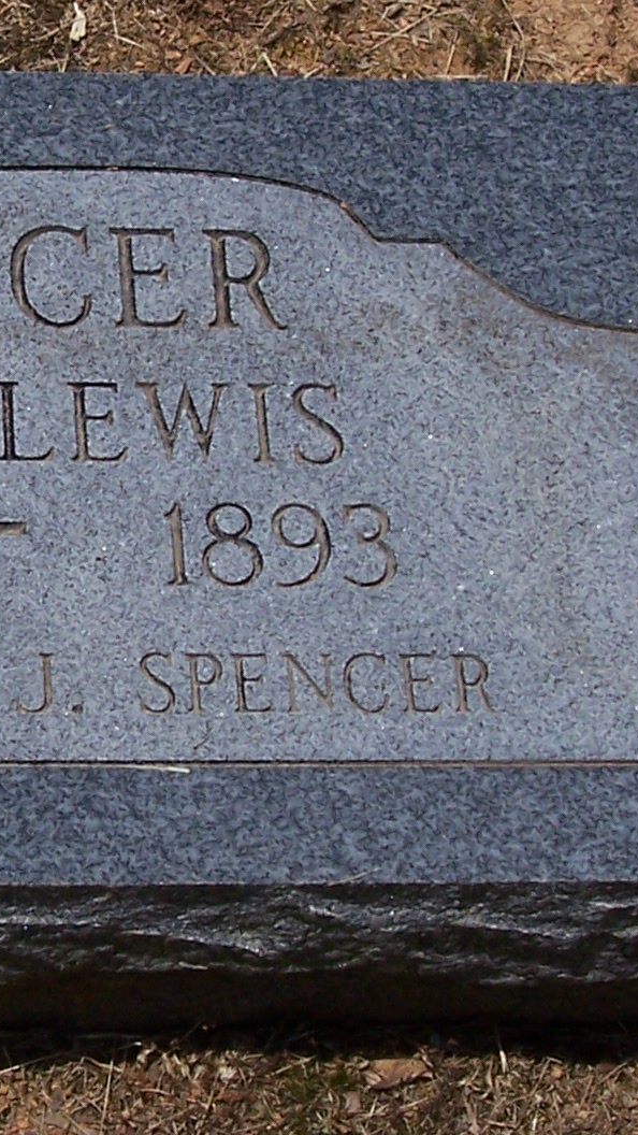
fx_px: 3789
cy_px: 439
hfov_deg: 9.5
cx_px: -77
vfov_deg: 17.0
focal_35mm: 126
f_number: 6.7
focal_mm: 8.6
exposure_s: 1/1000
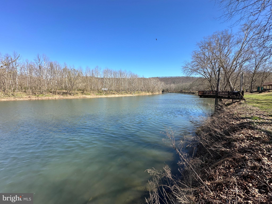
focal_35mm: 14
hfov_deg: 102.1
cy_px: 102
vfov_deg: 85.7
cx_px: 136
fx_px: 110
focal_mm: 2.22
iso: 40
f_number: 2.2
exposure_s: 1/1208
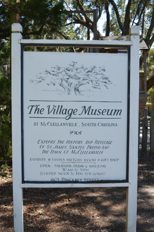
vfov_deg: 43.6
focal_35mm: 45
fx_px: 289
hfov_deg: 29.8
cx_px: 77
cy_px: 116
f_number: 5.6
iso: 100
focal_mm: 30
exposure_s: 1/125
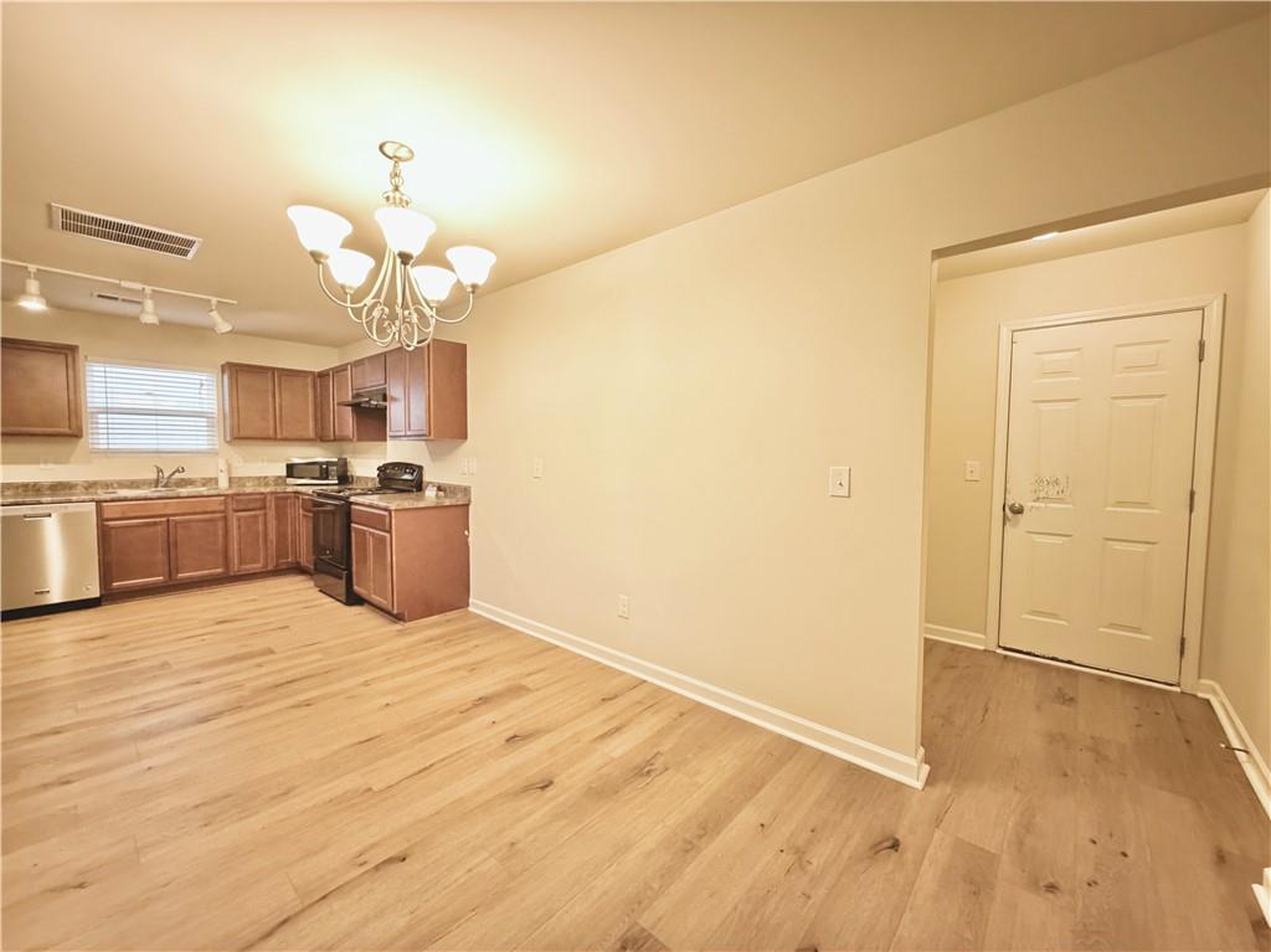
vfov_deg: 85.6
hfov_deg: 102.1
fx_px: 514
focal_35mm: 14
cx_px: 636
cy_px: 476
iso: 1600
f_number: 2.2
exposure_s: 1/30
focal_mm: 2.22
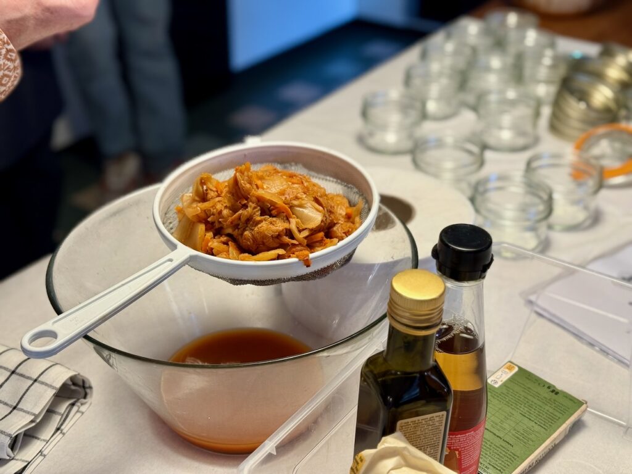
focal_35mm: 48
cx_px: 316
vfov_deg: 30.3
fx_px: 876
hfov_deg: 39.7
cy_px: 237
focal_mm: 6.76
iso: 64
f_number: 1.78
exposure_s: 1/50
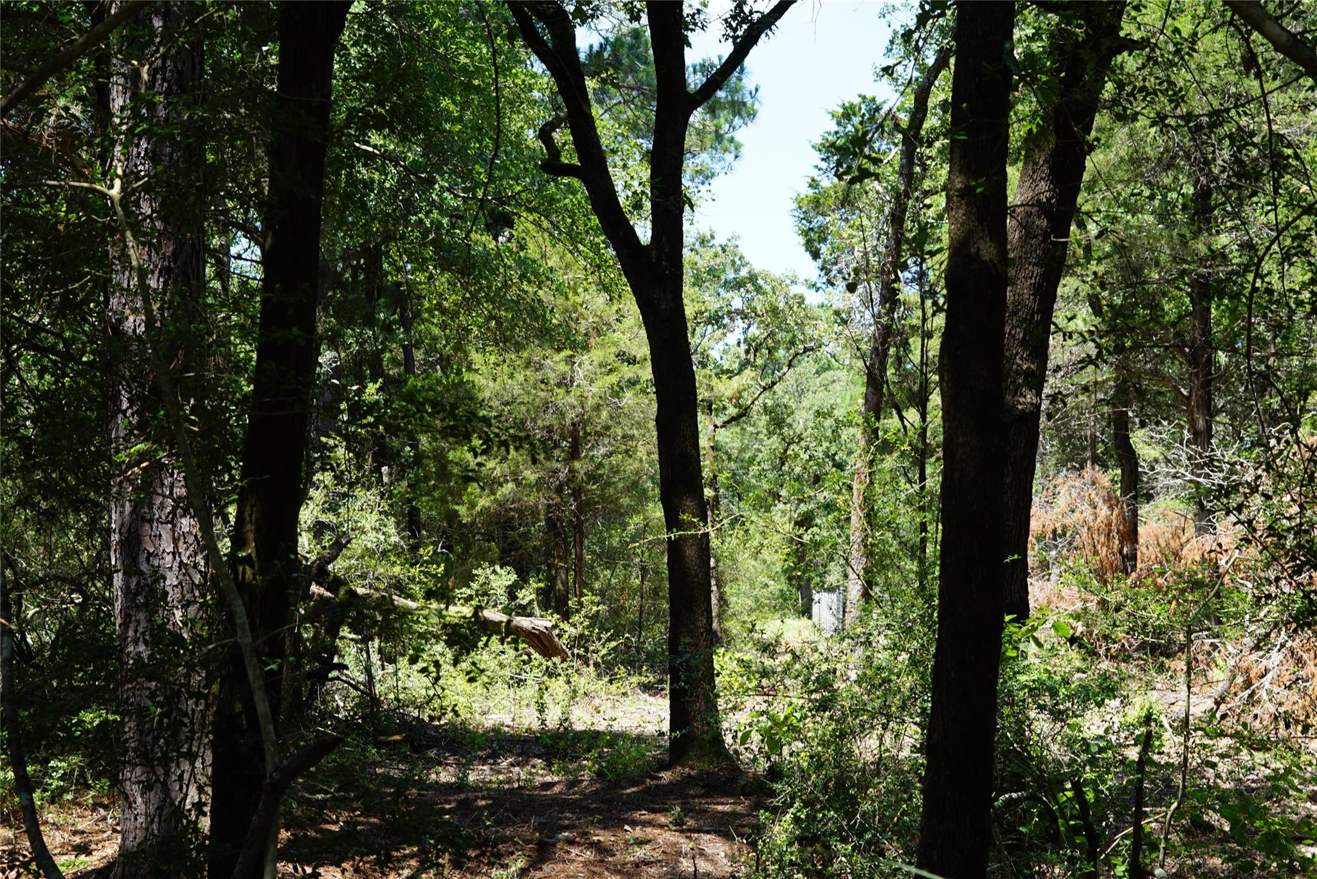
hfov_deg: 27.0
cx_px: 658
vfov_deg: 18.2
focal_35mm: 75
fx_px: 2745
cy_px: 440
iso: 100
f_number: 6.3
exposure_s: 1/80
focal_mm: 50
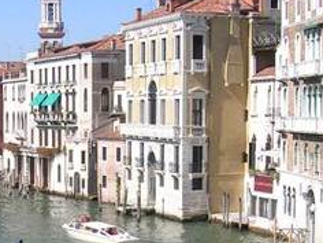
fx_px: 886
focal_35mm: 95
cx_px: 52
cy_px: 203
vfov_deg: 15.4
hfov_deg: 20.4
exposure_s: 1/410
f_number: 4.8
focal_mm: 5.4
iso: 50
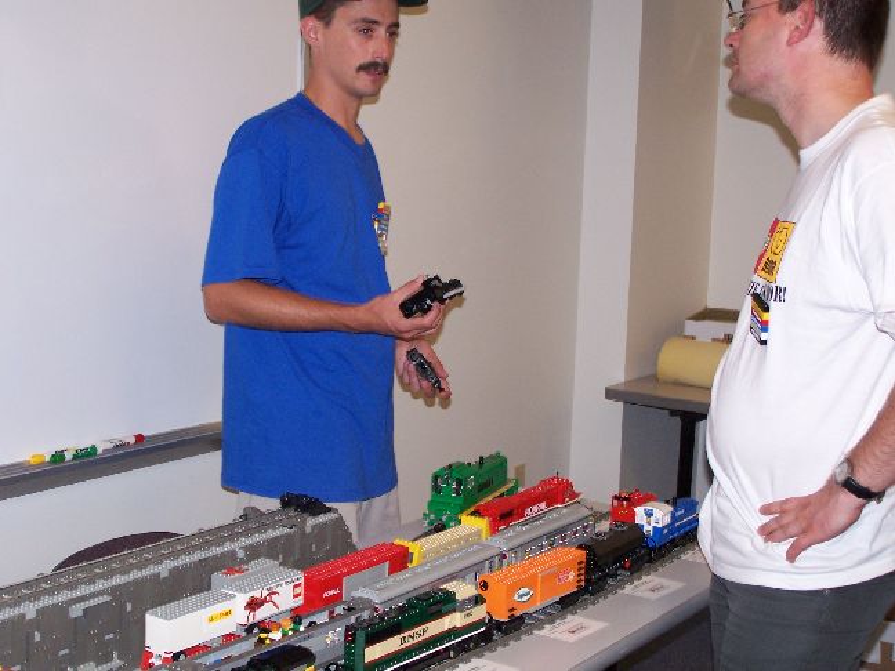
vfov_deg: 22.9
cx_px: 448
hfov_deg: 30.3
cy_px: 336
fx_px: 1655
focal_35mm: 64
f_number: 3.2
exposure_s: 1/80
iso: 140
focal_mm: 10.7
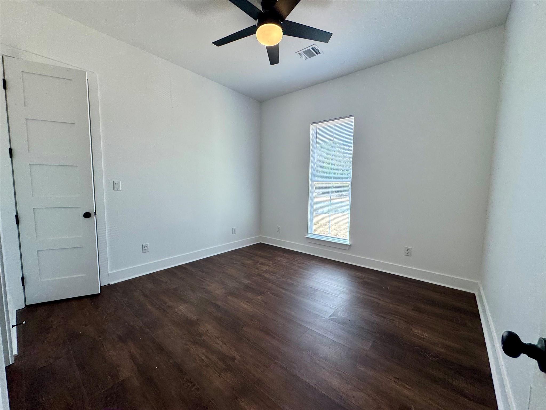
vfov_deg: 85.7
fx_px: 221
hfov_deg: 102.1
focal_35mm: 14
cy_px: 205
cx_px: 273
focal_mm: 2.22
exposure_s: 1/120
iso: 64
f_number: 2.2
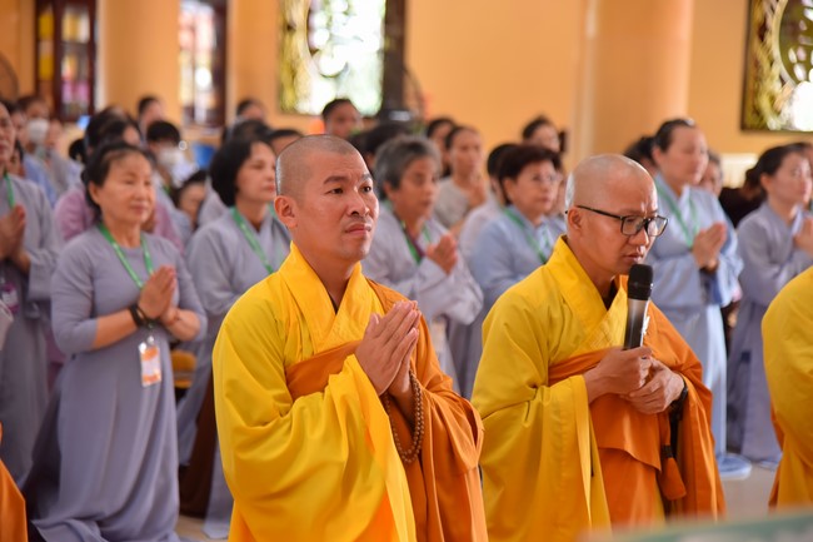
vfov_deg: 14.0
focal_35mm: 98
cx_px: 406
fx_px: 2212
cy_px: 271
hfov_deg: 20.8
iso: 800
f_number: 4.5
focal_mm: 98
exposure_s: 1/125
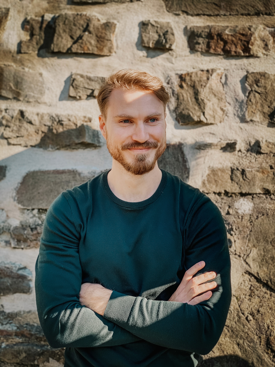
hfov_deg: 28.0
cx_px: 138
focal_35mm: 52
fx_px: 551
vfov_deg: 36.8
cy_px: 184
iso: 20
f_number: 2
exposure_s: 1/200
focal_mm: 6
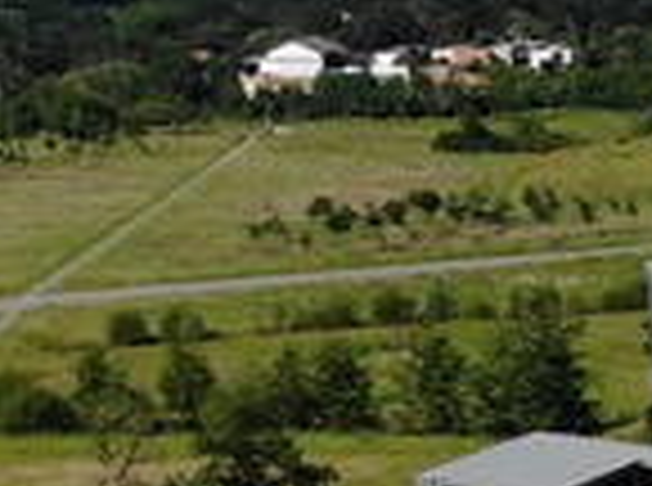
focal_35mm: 170
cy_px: 922
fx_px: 3194
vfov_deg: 8.3
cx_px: 1430
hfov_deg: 10.4
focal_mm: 4.5
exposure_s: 1/1292
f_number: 2.8
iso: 101
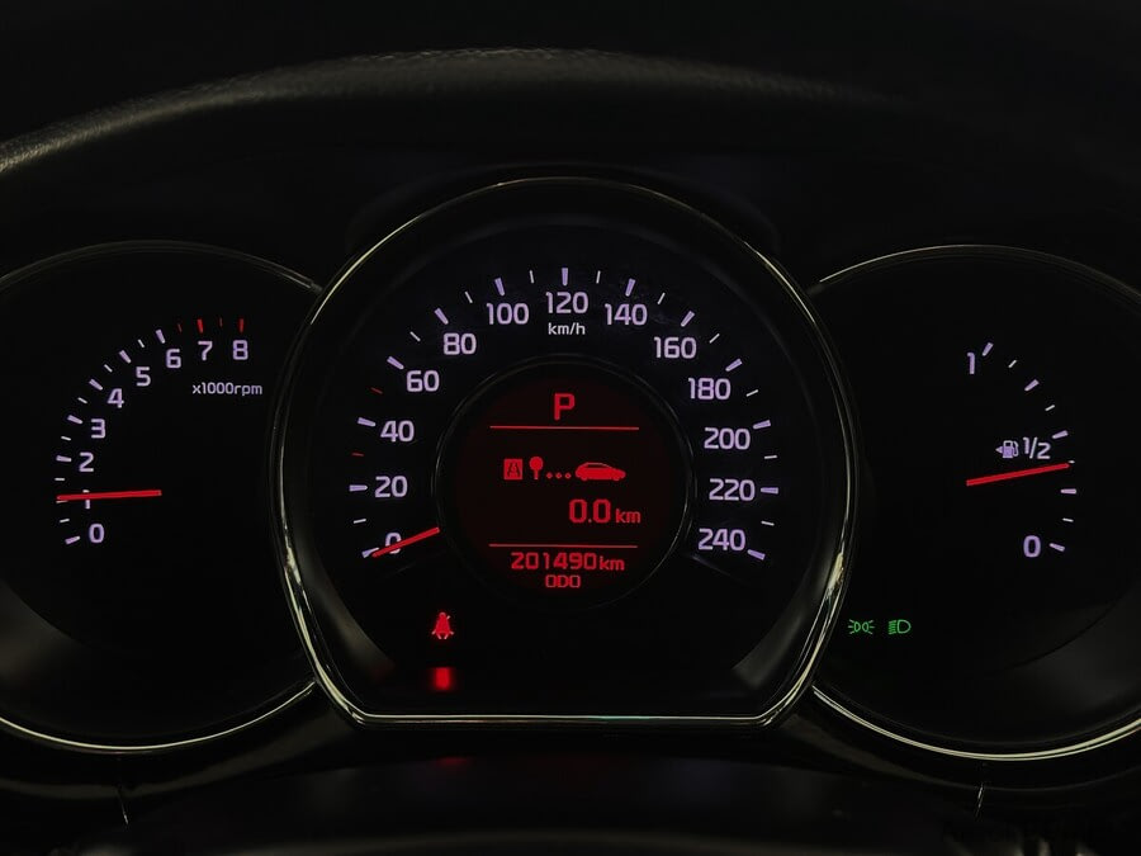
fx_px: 1582
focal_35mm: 48
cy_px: 428
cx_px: 570
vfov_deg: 30.3
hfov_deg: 39.7
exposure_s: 1/33
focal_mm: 6.86
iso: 200
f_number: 1.78
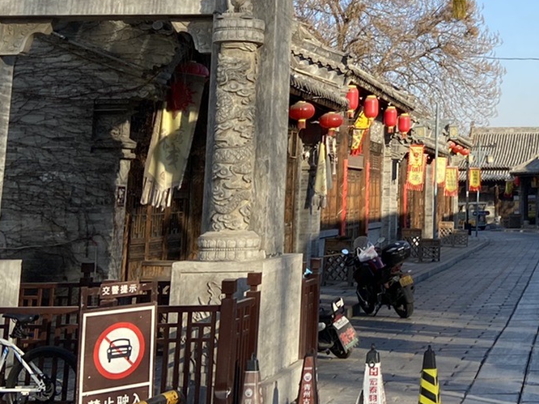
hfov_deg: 24.8
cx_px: 534
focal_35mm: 75
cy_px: -35
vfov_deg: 18.9
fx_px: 1167
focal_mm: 4.25
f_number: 1.8
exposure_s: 1/1346
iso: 32
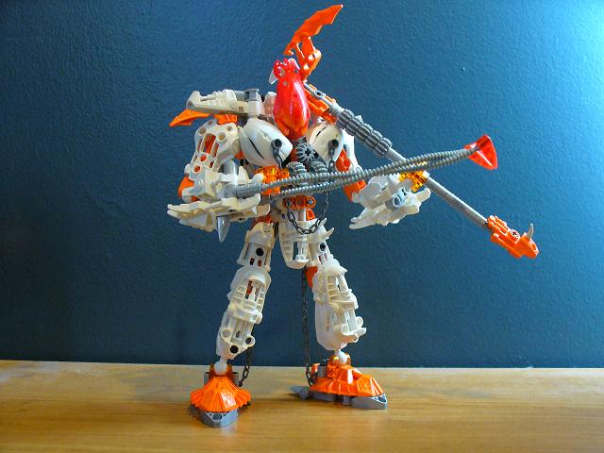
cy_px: 226
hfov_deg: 44.8
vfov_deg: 34.3
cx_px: 302
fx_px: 733
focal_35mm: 42
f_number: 2.9
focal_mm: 7
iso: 200
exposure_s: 1/15
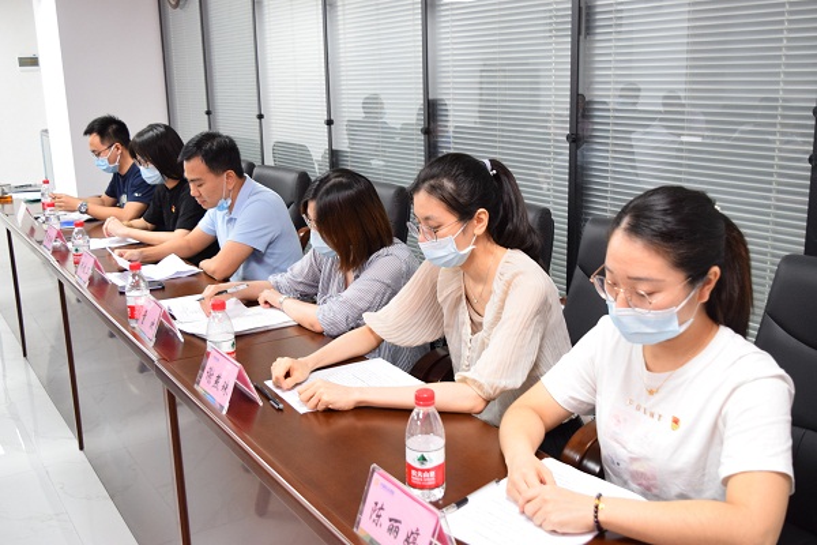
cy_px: 272
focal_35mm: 38
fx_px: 851
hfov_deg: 51.3
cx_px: 408
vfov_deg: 35.5
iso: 1400
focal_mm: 25
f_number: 5
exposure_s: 1/60
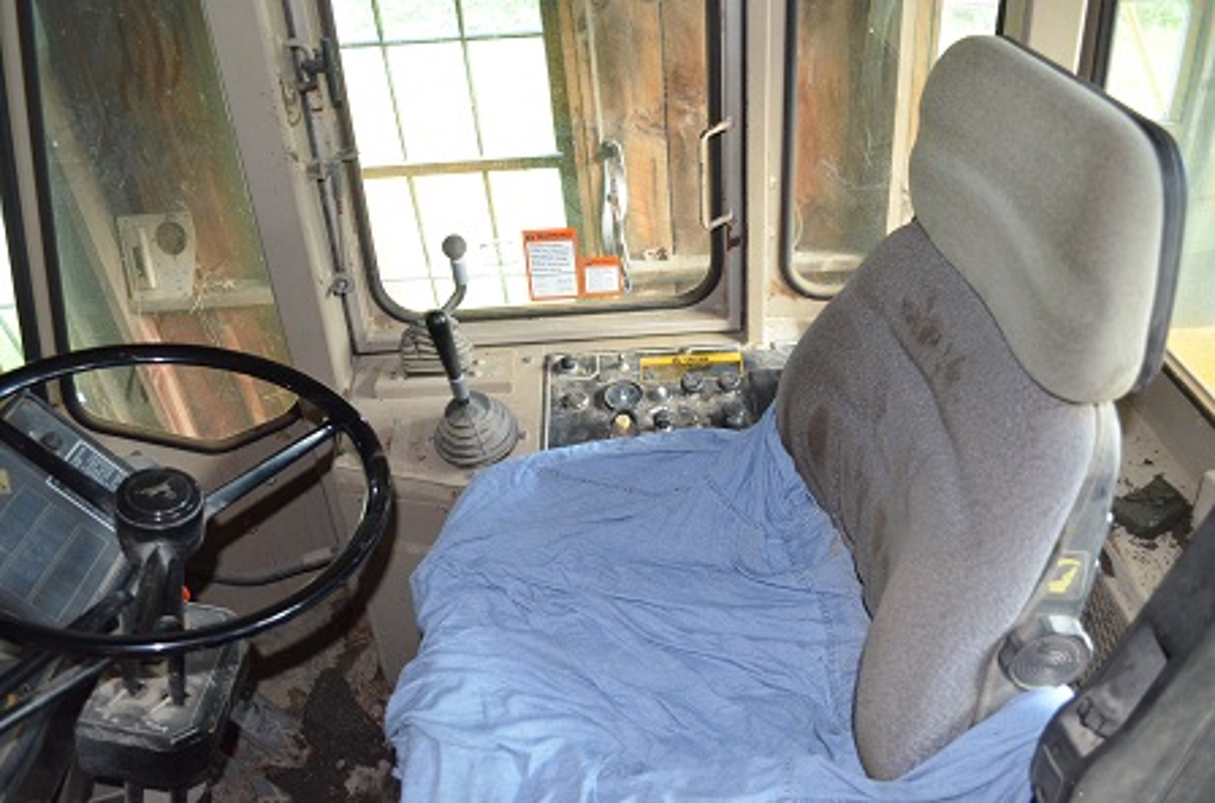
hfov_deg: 67.5
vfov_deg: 47.7
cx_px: 608
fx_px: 909
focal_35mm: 27
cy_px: 402
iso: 3200
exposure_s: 1/60
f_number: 3.5
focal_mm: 18
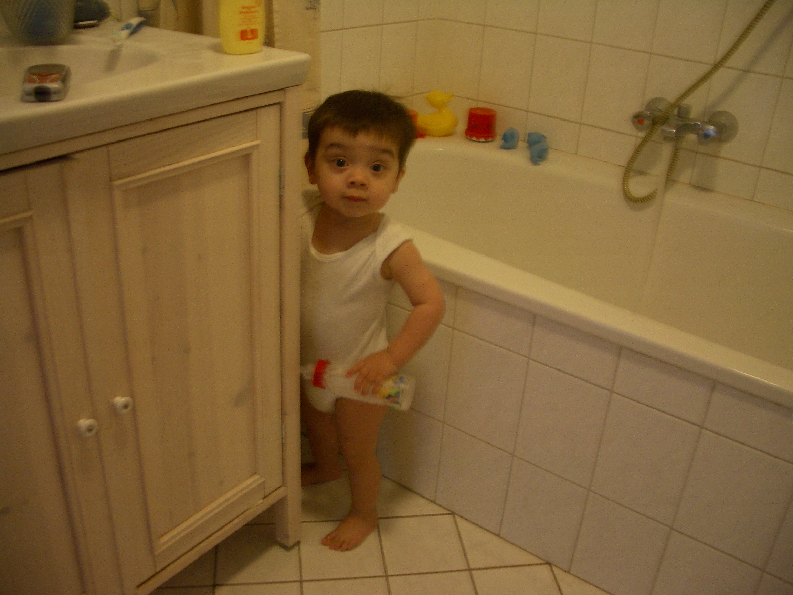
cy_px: 298
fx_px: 802
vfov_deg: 40.7
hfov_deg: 52.6
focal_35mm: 35
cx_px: 396
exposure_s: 1/8
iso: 100
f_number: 2.6
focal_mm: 5.8
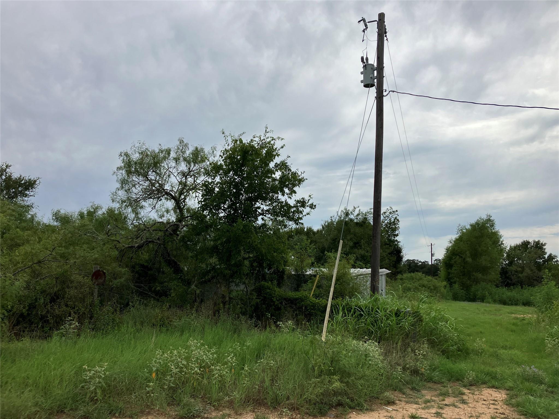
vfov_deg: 49.7
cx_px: 280
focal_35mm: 28
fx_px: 452
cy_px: 210
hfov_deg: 63.4
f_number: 1.8
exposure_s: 1/3472
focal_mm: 3.99
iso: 32
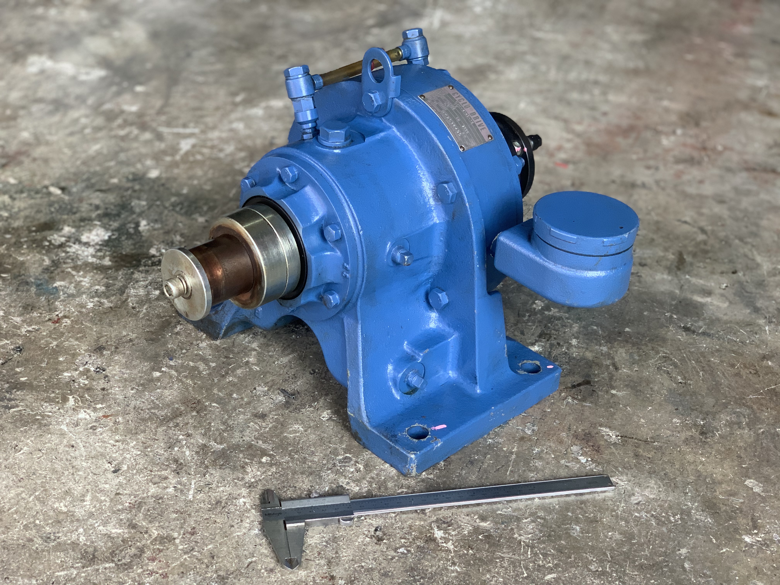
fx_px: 1172
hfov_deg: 36.8
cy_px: 292
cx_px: 390
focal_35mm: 52
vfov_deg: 28.0
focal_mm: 6
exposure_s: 1/120
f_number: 2.4
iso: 125
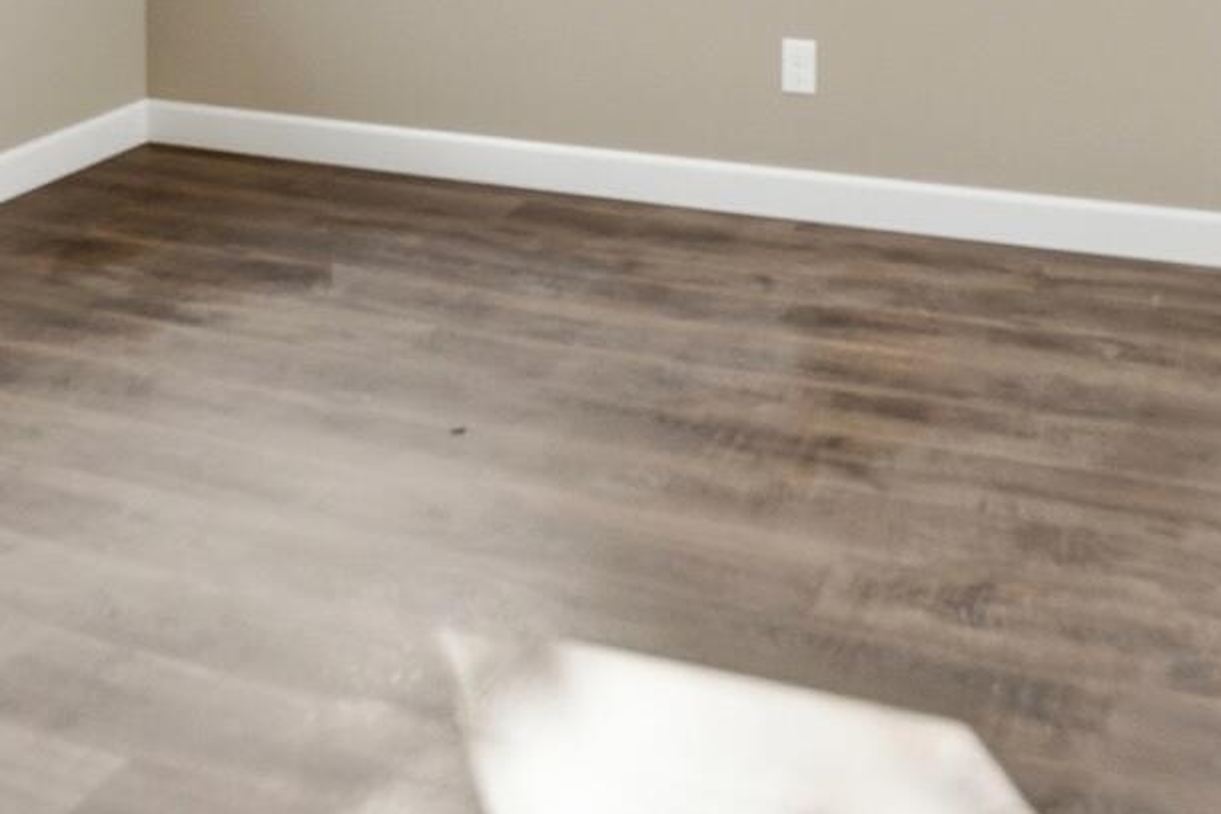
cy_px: -369
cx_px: 670
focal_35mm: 49
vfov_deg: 22.9
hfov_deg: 40.3
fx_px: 1662
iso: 125
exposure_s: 1/1000
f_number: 5.6
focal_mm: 10
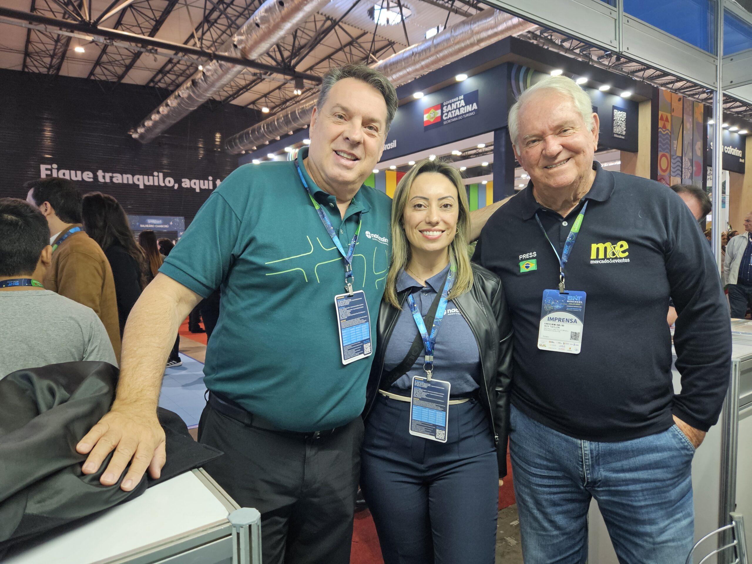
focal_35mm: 23
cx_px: 376
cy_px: 282
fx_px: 500
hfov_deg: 73.9
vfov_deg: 58.9
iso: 250
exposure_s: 1/120
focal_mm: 5.4
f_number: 1.8
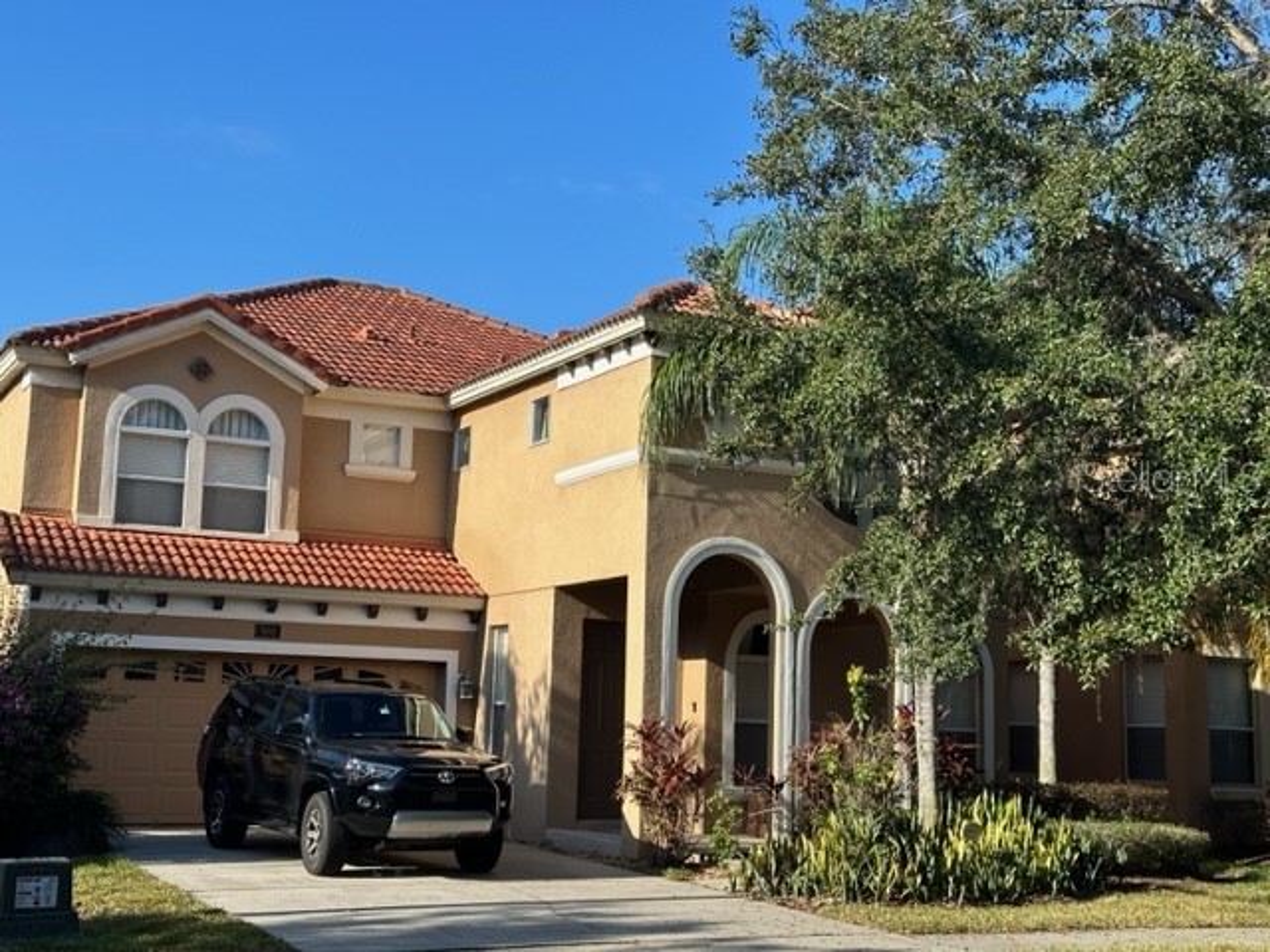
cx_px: 635
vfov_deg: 30.3
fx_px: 1761
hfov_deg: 39.7
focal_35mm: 48
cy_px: 476
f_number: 1.78
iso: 64
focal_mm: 6.86
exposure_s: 1/2667
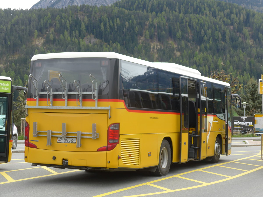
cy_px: 98
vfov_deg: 19.9
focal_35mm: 74
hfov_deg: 26.3
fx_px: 562
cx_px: 132
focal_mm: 15
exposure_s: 1/250
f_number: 4.2
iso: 80
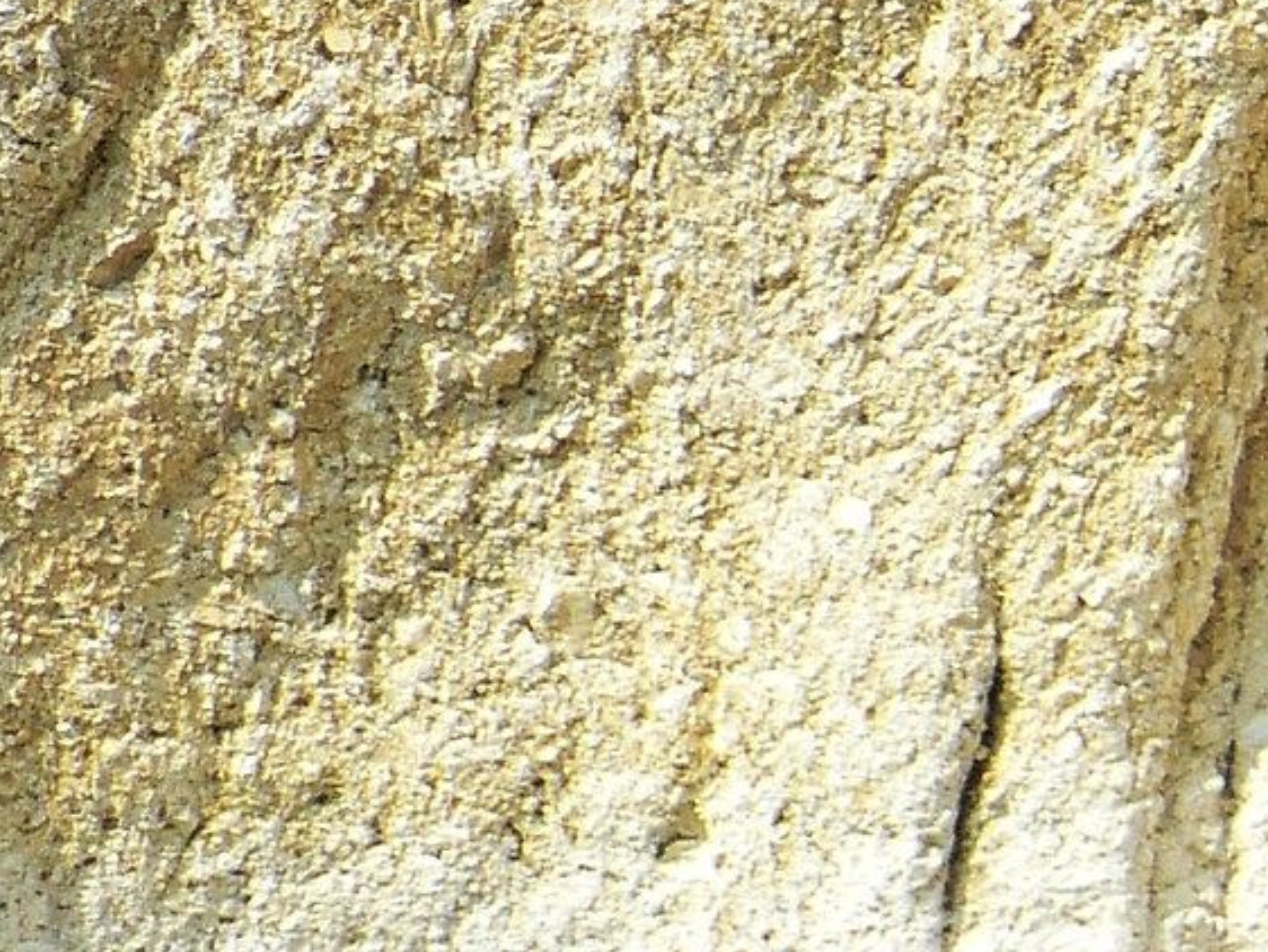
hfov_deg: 11.2
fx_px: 5790
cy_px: 1647
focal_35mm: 158
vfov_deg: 9.0
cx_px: 2629
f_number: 2.8
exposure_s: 1/1000
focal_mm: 6.1
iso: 100
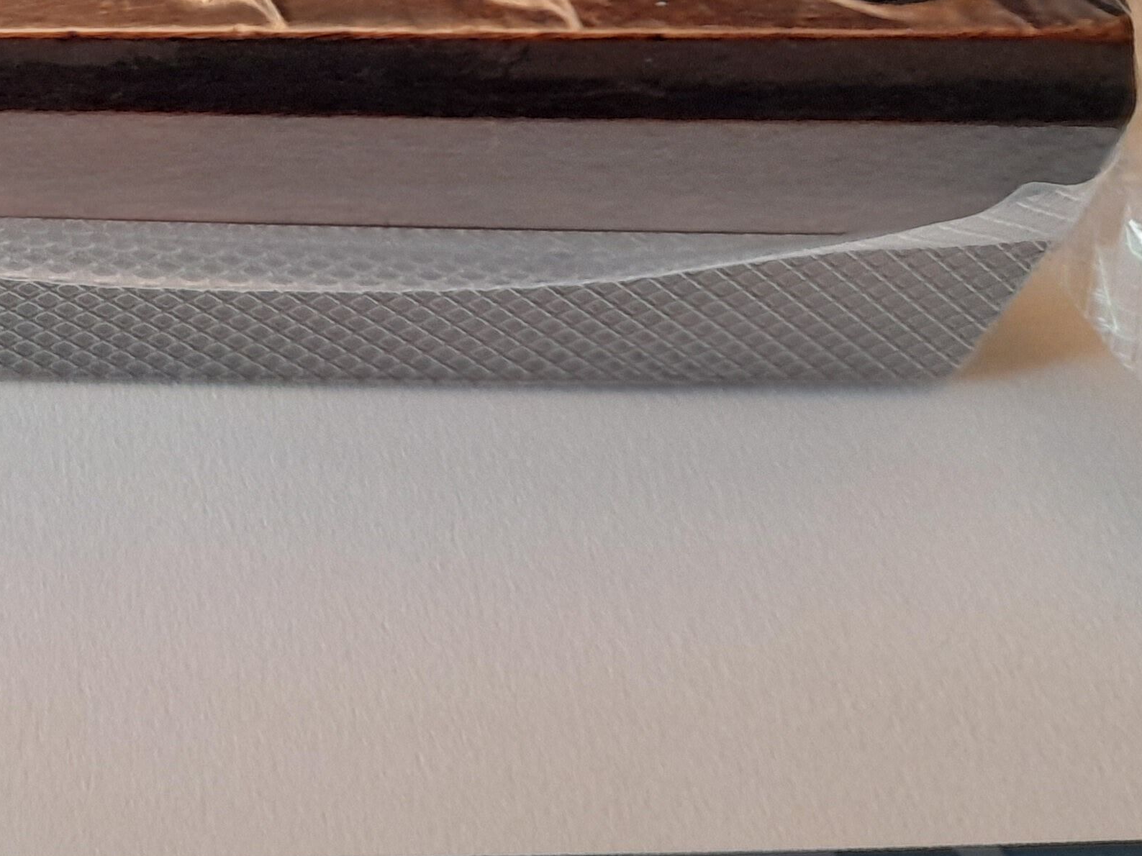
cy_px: -176
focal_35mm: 63
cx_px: -4
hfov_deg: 28.8
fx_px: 2078
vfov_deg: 21.6
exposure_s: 1/33
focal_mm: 4.6
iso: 400
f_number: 2
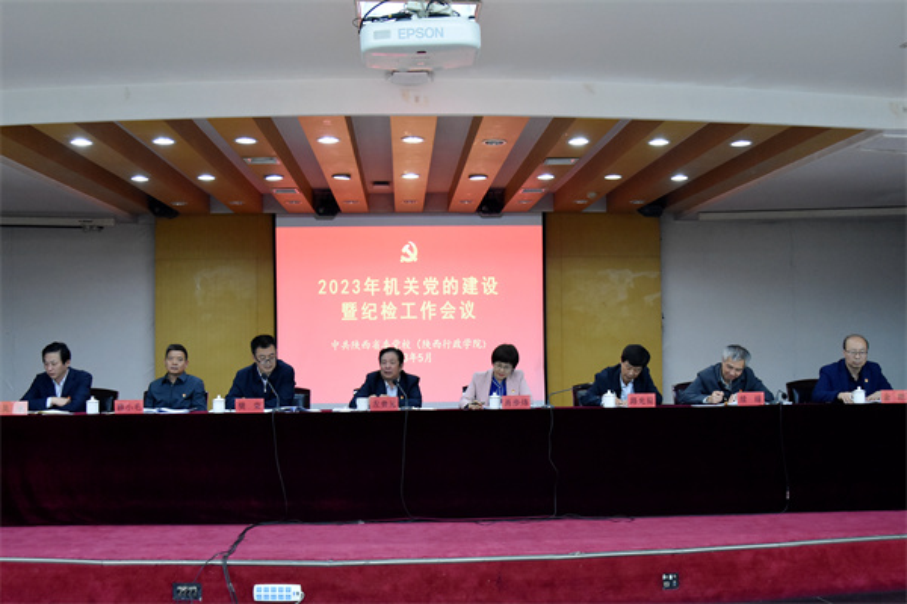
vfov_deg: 41.7
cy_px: 302
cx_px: 454
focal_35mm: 32
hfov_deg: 59.5
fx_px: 794
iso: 1600
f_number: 3.8
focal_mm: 21
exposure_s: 1/60
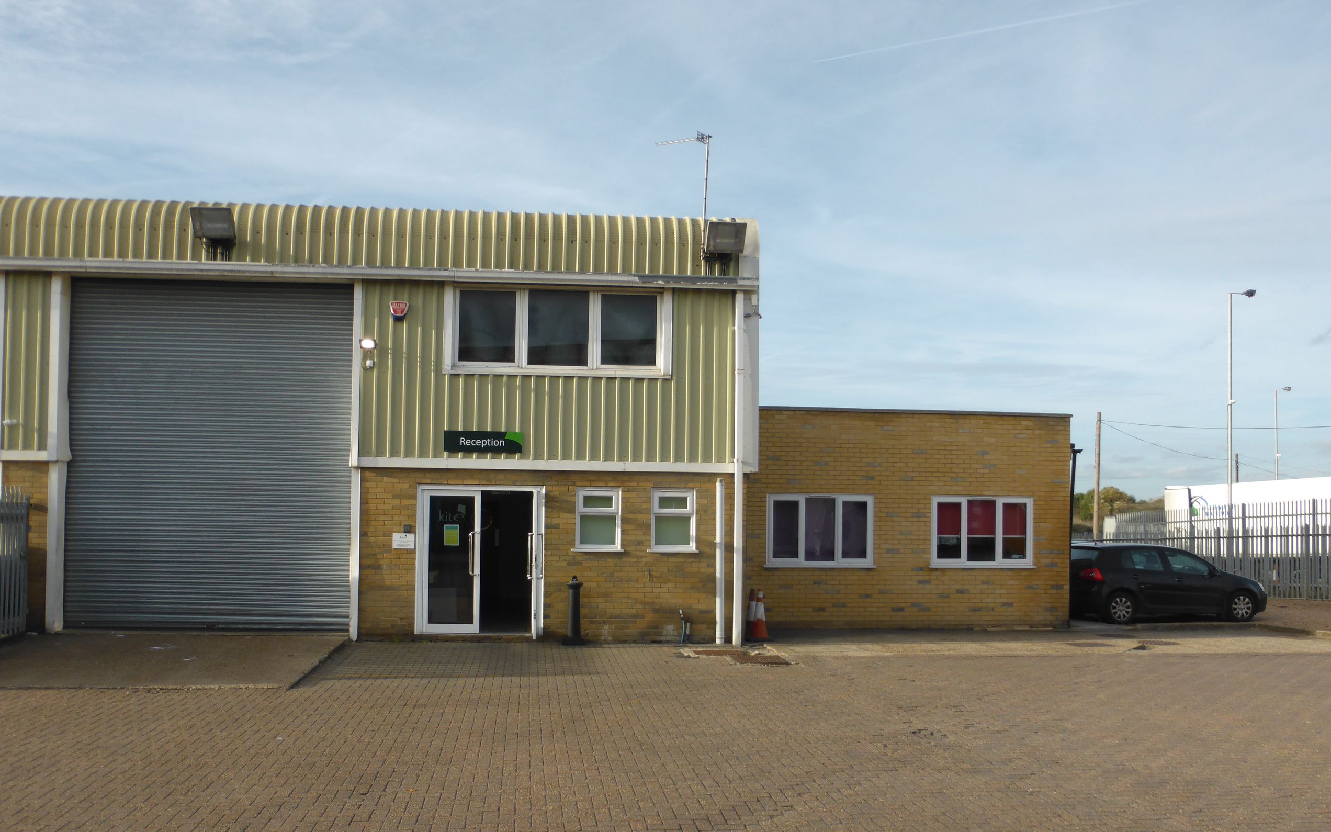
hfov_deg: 59.7
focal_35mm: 32
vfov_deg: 39.3
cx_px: 663
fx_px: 1161
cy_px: 480
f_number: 3.6
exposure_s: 1/640
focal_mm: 5.4
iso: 100
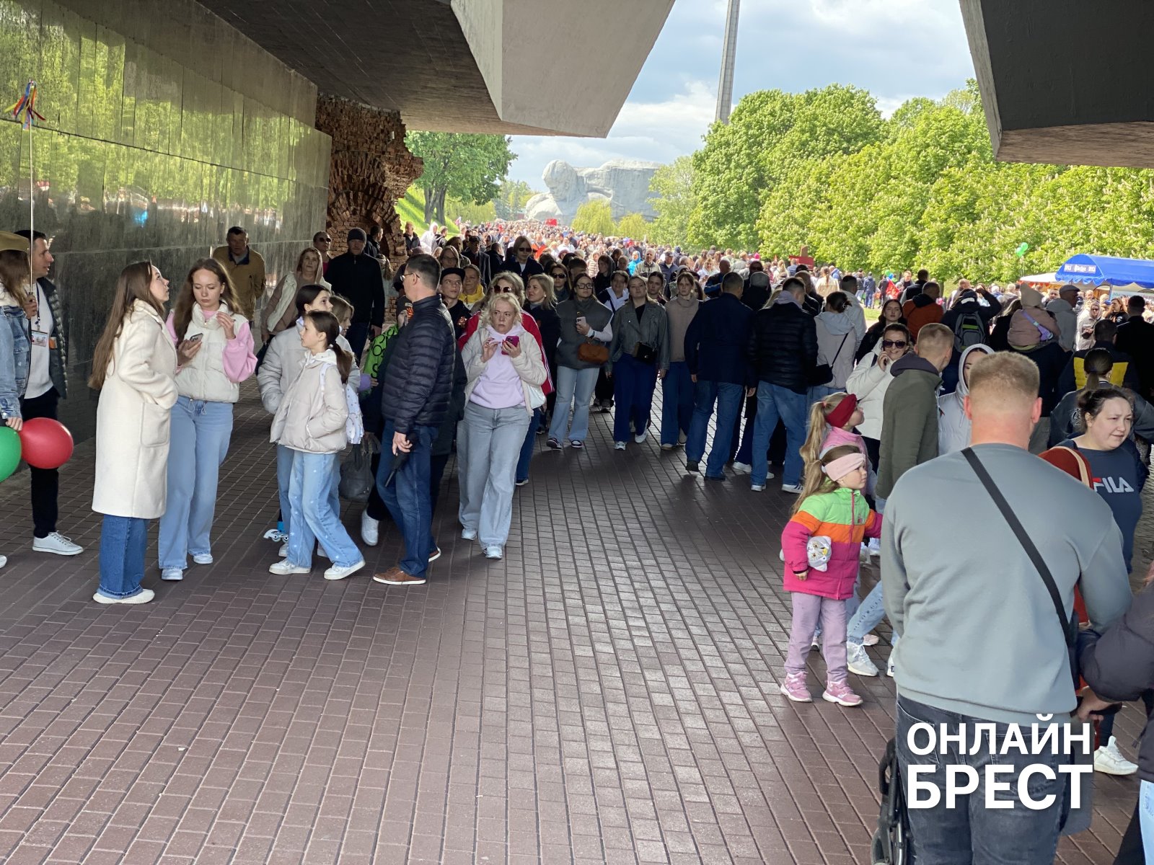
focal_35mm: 52
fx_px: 1734
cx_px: 577
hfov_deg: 36.8
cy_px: 432
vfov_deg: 28.0
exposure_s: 1/184
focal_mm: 6
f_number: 2
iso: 20
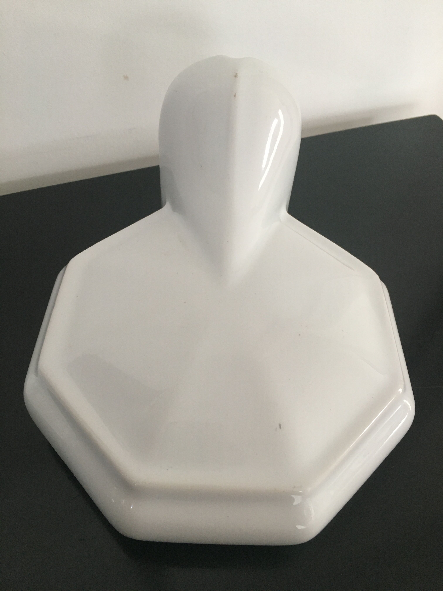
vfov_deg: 61.7
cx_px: 222
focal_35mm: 29
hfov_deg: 48.2
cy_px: 296
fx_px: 495
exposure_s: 1/33
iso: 125
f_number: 2.2
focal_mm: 4.15
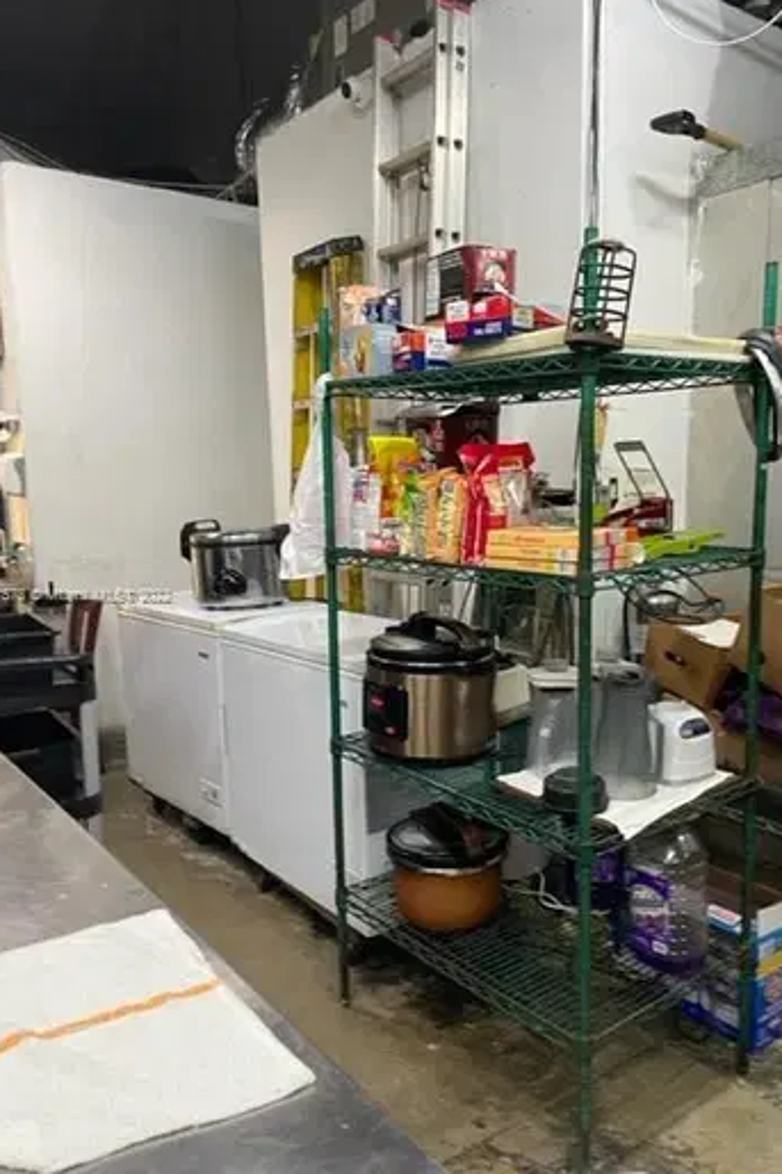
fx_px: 913
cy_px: 596
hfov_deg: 46.4
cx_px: 408
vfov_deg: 65.5
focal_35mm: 28
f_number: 1.6
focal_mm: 4.2
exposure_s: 1/60
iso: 160
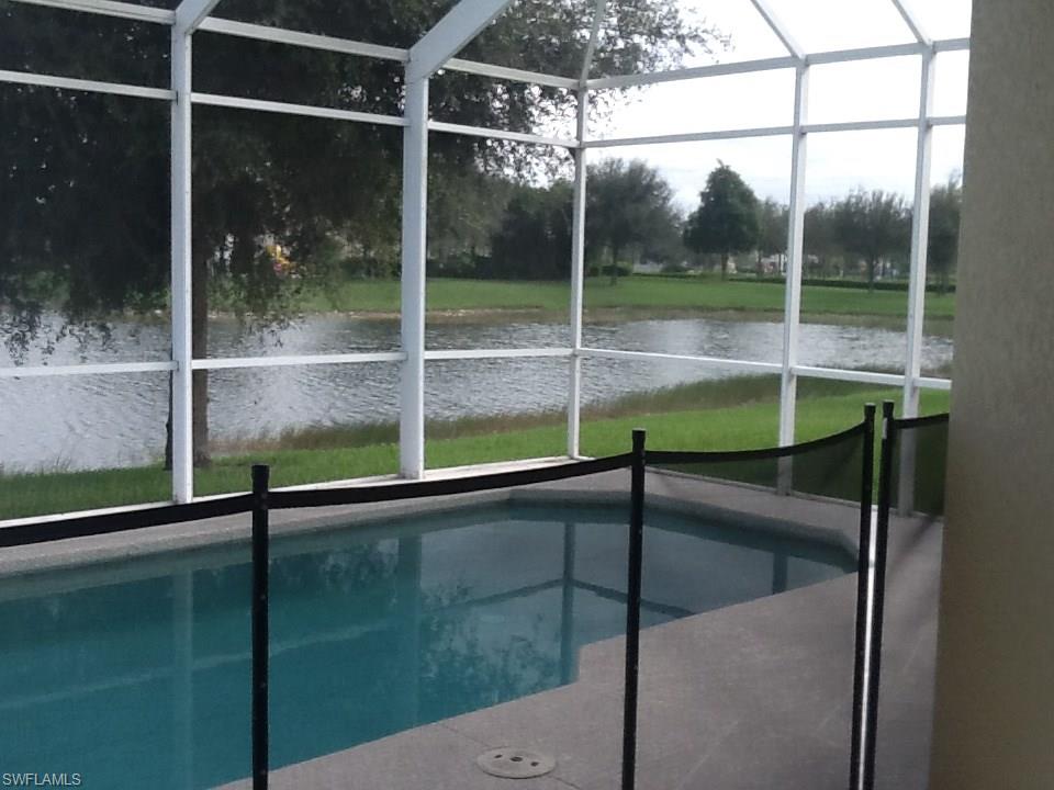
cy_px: 395
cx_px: 527
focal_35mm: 44
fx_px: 1340
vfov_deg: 32.9
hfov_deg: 42.9
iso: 40
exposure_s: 1/318
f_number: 2.4
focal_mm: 2.03
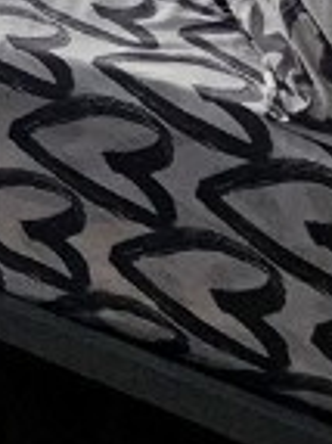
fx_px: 1191
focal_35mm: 93
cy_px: -674
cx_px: -863
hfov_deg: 9.2
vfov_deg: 13.7
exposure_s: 1/77.4
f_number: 2.2
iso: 125
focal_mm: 2.2
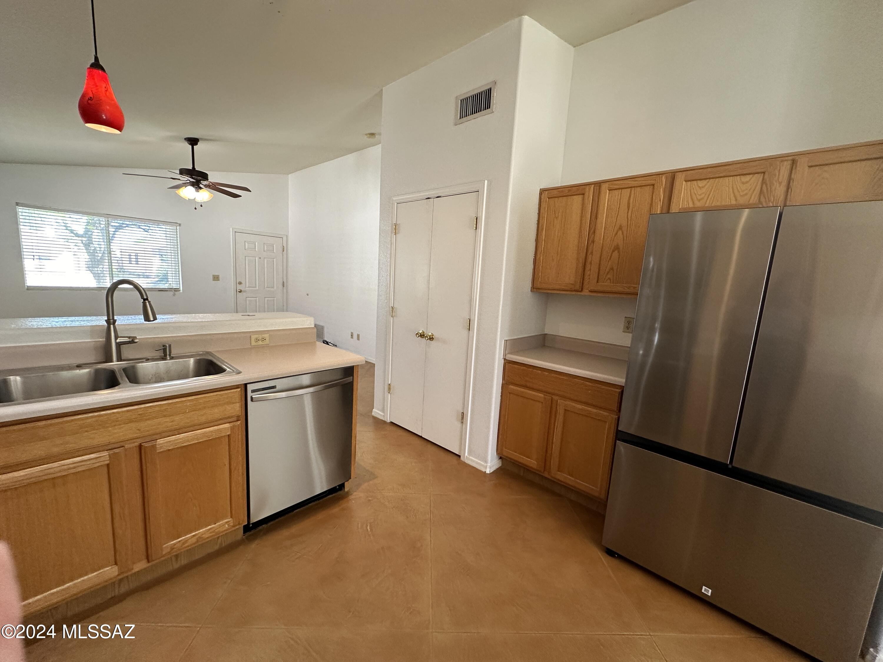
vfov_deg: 85.7
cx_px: 442
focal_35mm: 14
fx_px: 357
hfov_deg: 102.1
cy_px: 331
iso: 200
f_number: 2.2
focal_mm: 2.22
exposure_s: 1/120
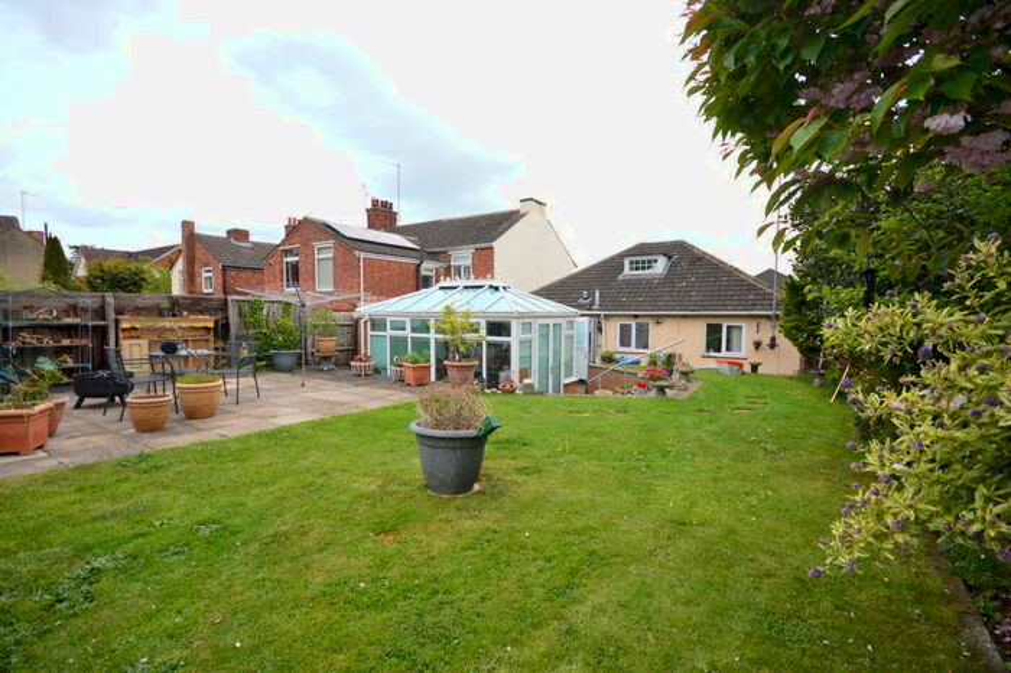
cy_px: 336
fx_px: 421
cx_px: 506
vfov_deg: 77.3
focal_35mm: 15
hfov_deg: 100.4
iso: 100
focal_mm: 10
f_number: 5.6
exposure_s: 1/125
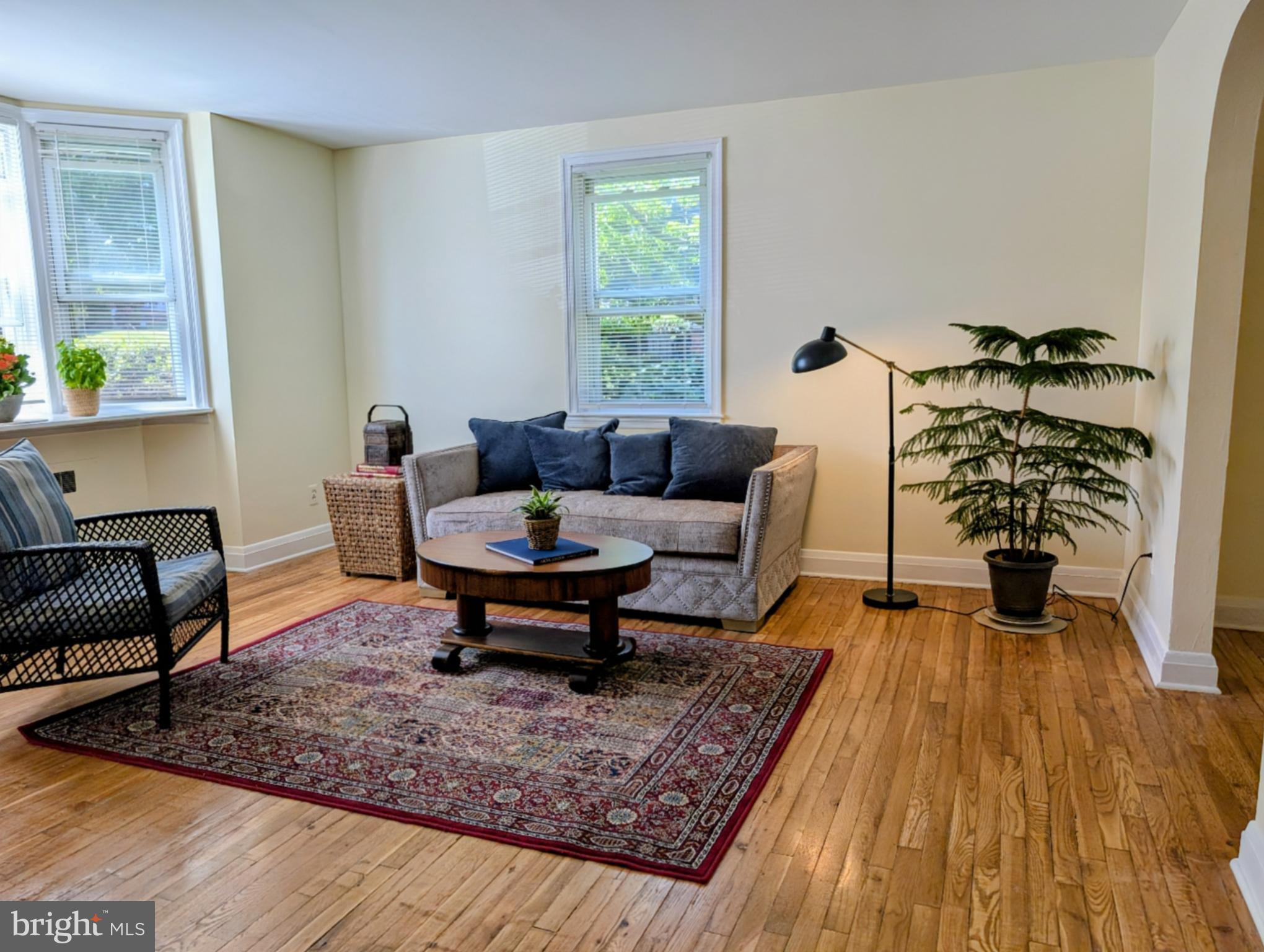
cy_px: 476
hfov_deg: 71.5
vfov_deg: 56.9
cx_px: 632
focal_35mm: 24
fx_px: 878
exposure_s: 1/80.4
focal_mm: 6.9
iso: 22
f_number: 1.68
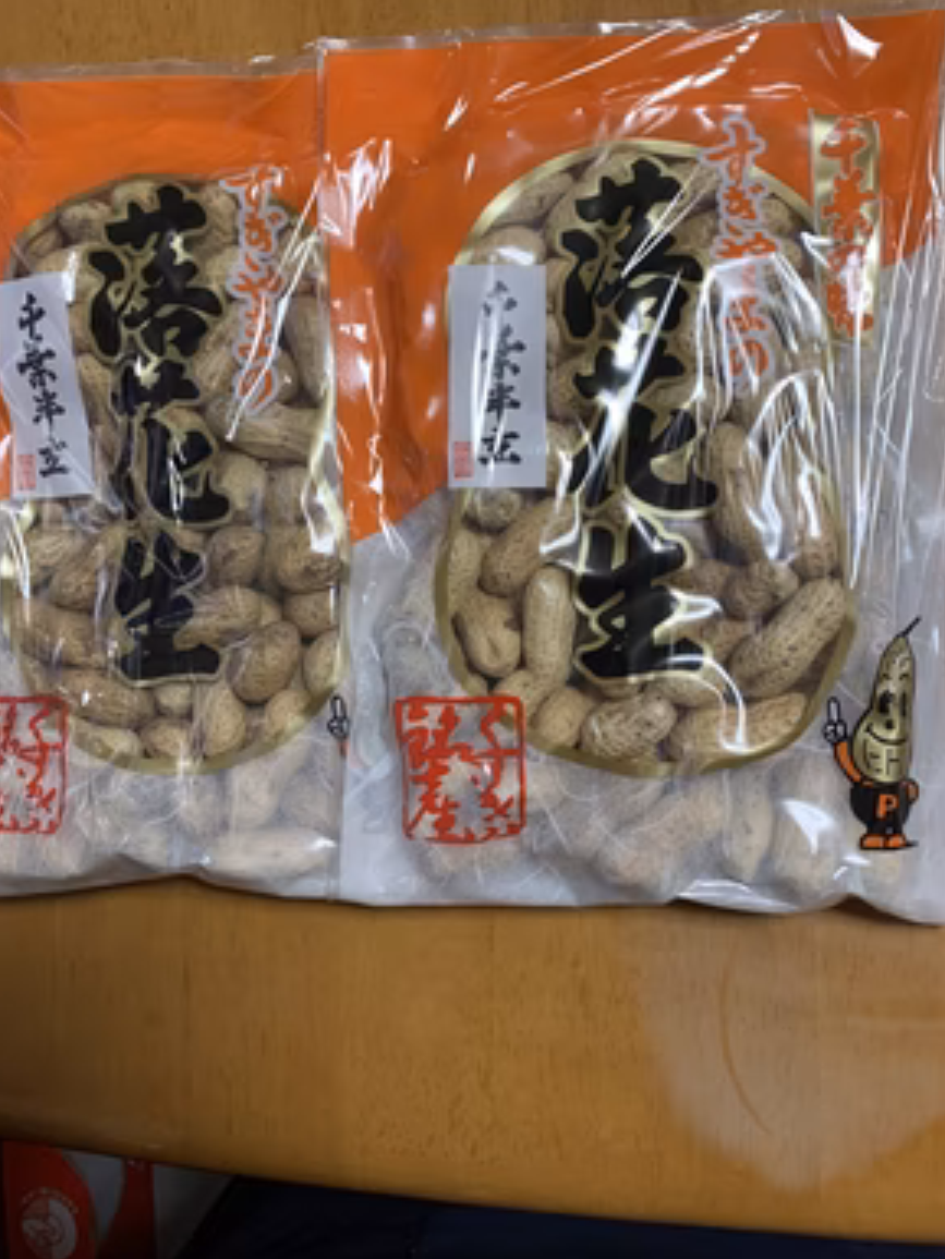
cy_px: 612
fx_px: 982
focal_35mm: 27
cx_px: 474
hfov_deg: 51.4
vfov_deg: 65.3
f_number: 1.8
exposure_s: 1/60
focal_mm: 4.25
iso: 160
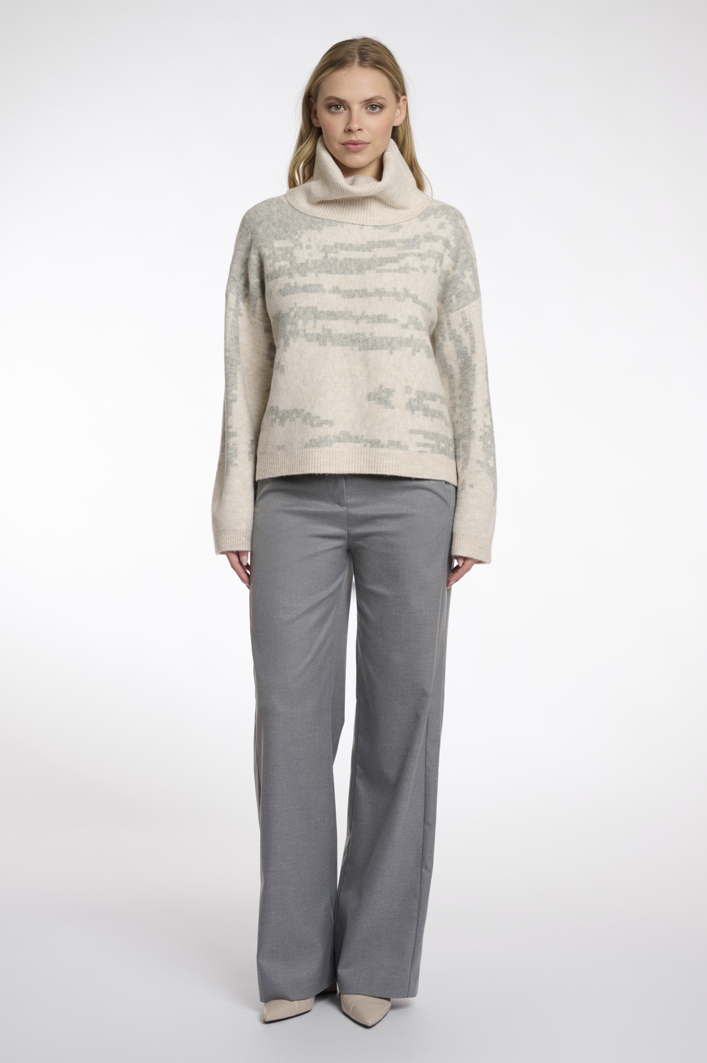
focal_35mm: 58
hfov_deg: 23.3
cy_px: 532
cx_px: 354
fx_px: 1711
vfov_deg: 34.5
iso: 125
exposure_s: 1/200
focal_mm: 58
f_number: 8
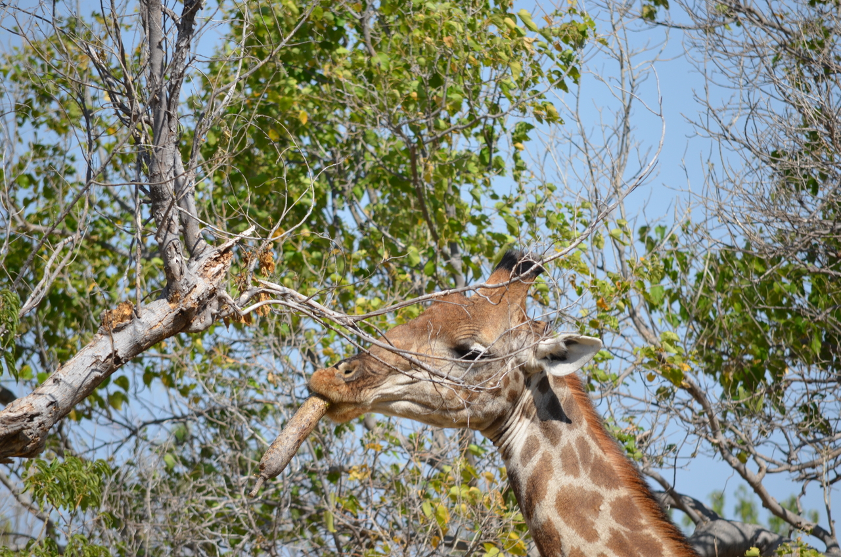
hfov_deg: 4.6
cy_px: 278
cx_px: 420
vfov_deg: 3.0
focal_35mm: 450
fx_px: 10492
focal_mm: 300
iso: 200
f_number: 6.3
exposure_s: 1/640
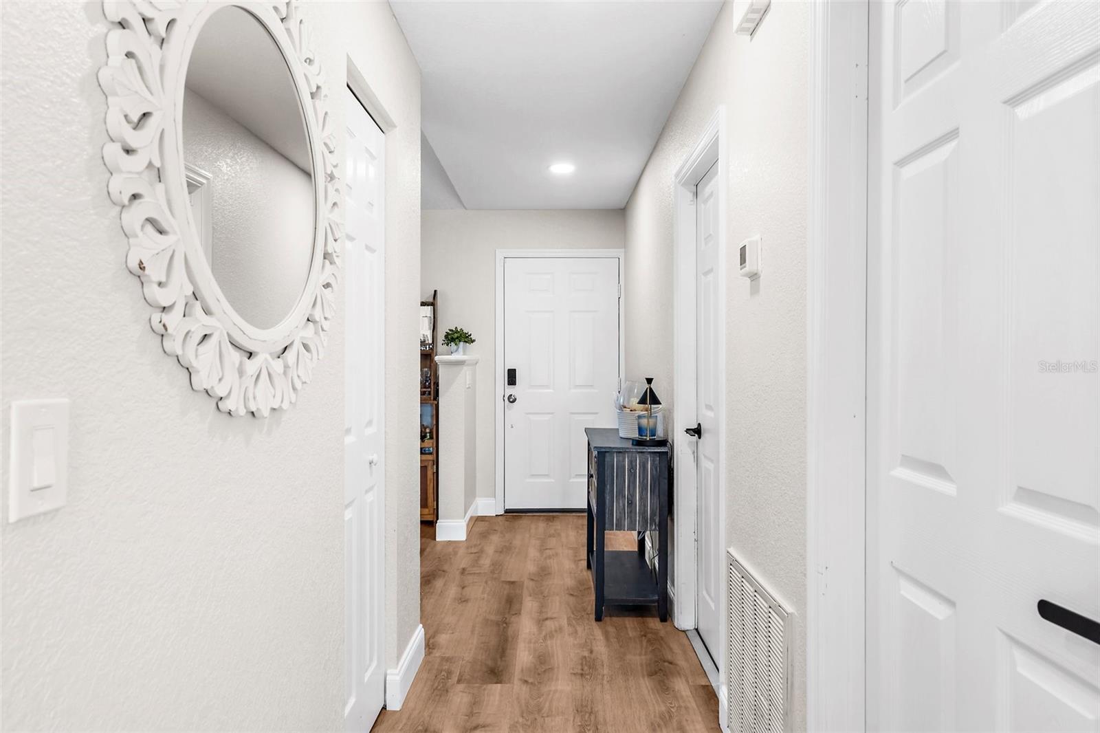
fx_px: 672
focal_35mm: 22
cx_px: 550
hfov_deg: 78.6
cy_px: 366
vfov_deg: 57.2
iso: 400
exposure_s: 1/80
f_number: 8
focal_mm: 22
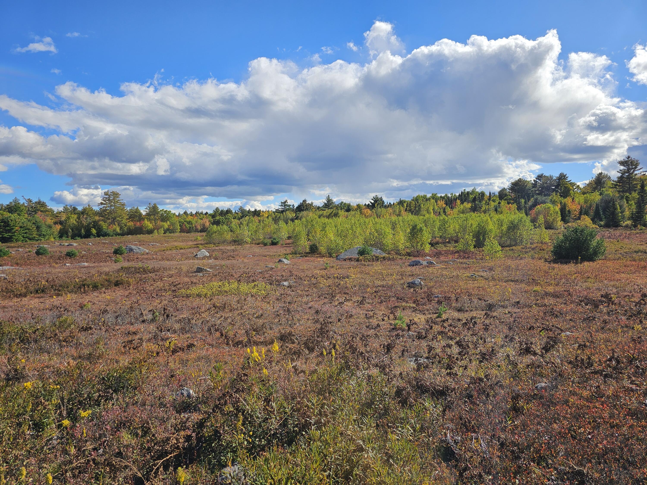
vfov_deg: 58.9
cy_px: 242
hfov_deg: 73.9
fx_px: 430
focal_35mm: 23
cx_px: 324
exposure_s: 1/1135
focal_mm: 6.3
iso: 10
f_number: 1.7
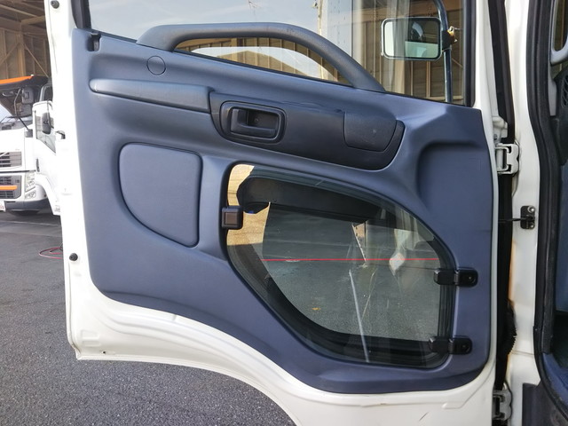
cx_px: 284
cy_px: 213
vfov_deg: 46.8
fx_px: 492
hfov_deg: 60.0
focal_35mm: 30
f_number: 2.2
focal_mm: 4
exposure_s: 1/120
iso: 40
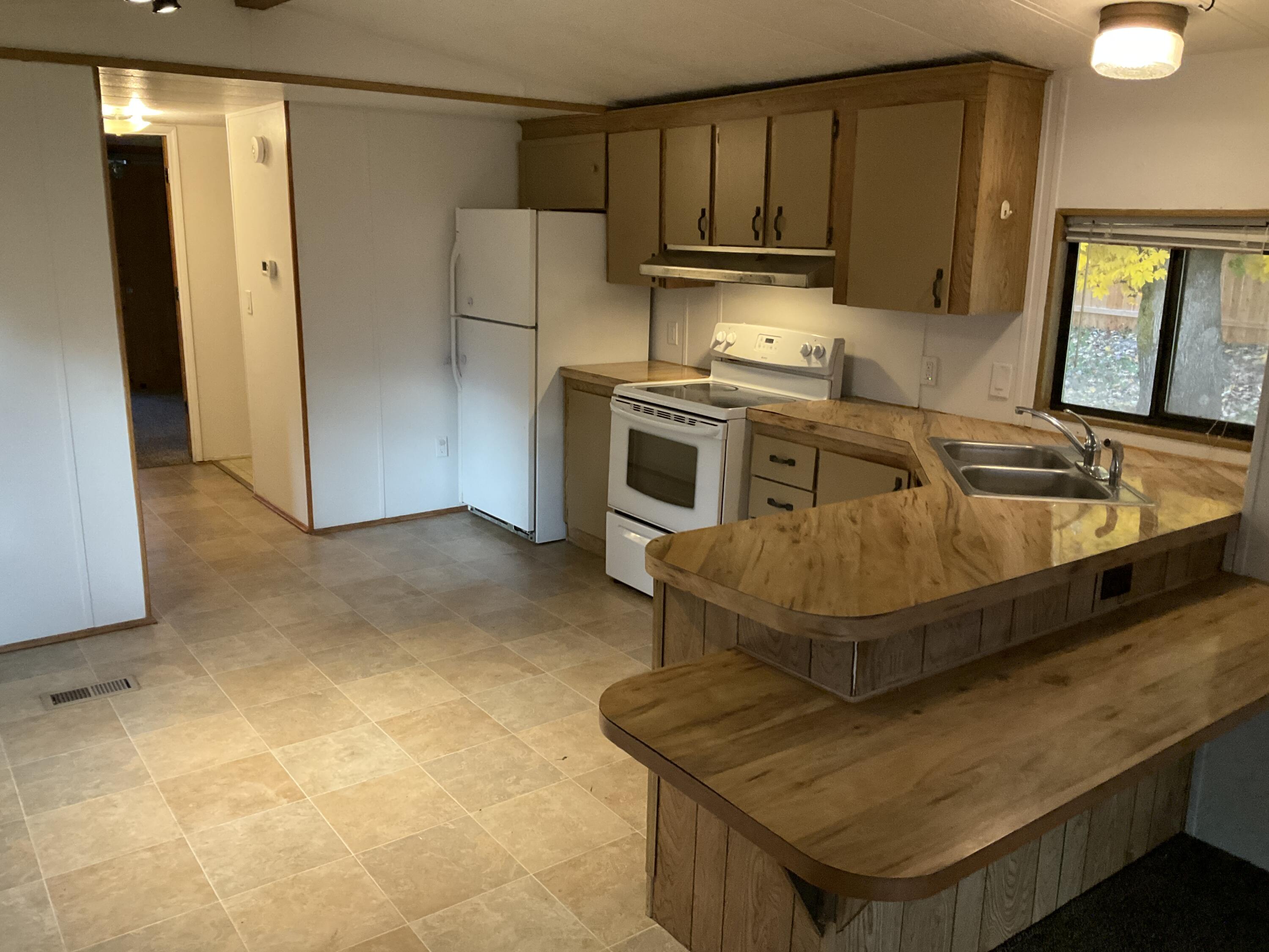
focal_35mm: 29
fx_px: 1063
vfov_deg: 48.2
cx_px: 634
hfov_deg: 61.7
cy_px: 476
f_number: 1.8
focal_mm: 3
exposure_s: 1/60
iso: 250
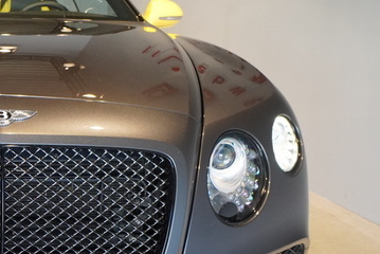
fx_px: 529
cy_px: 161
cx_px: -31
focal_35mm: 50
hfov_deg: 34.5
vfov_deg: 26.9
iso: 2000
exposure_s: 1/50
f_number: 5
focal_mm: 15
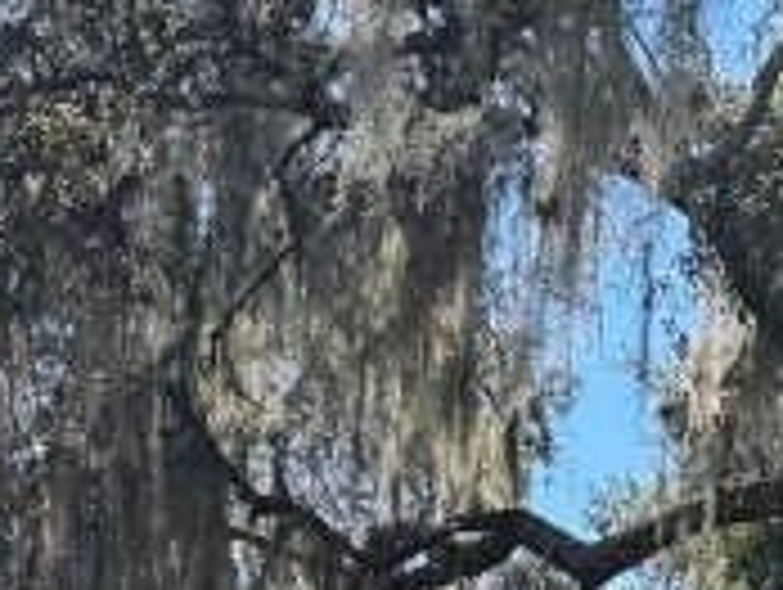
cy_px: 1585
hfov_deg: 13.9
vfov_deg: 9.1
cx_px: 590
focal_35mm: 141
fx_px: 3194
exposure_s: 1/1395
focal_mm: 6.76
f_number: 1.78
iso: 80
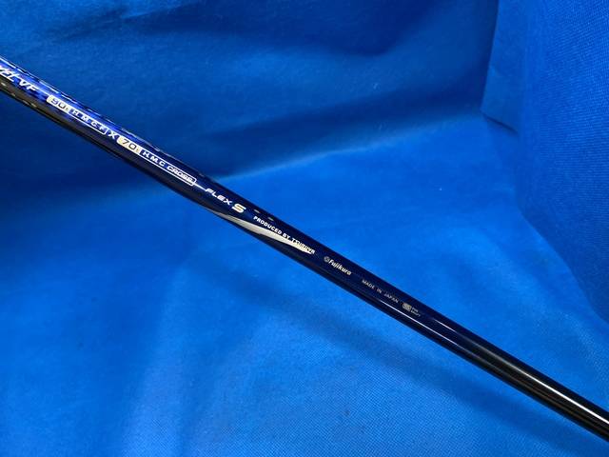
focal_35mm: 26
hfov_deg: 67.3
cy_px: 228
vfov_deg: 53.1
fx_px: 457
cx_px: 304
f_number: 1.8
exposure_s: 1/60
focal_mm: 4.25
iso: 125
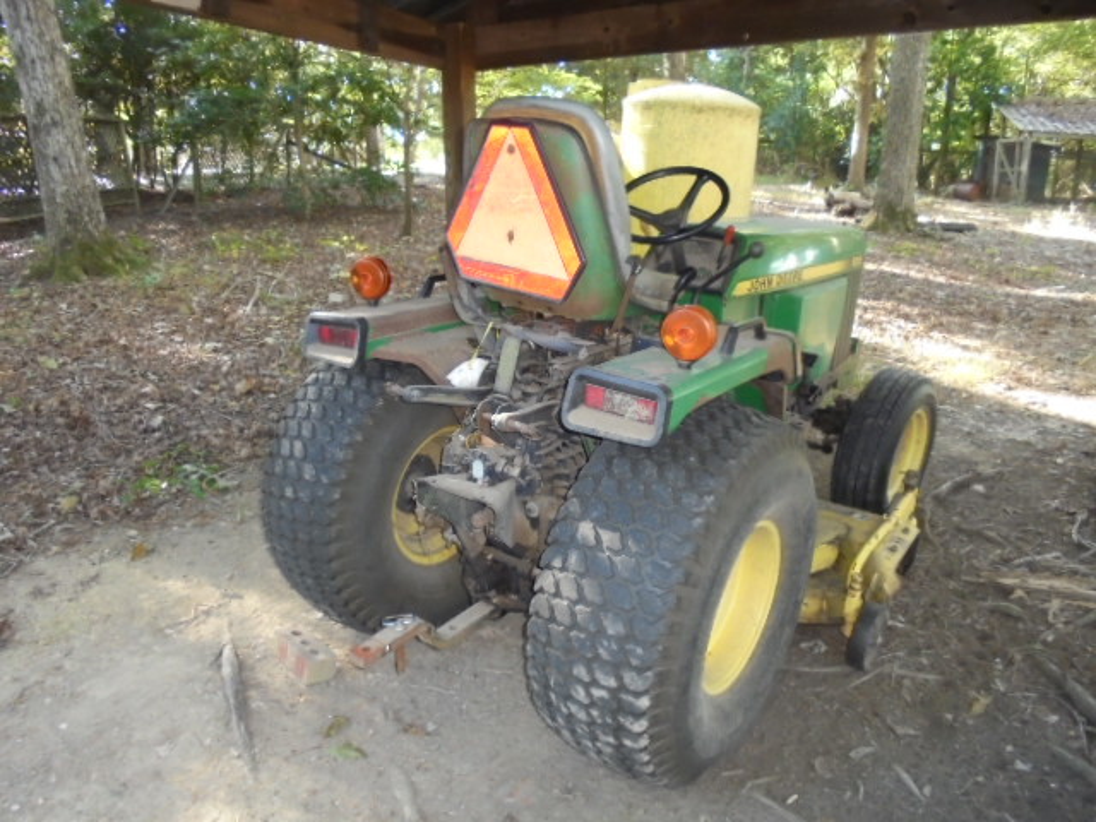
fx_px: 823
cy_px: 411
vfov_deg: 53.1
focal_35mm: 26
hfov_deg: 67.3
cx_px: 548
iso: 400
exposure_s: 1/30
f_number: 3.5
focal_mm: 4.6
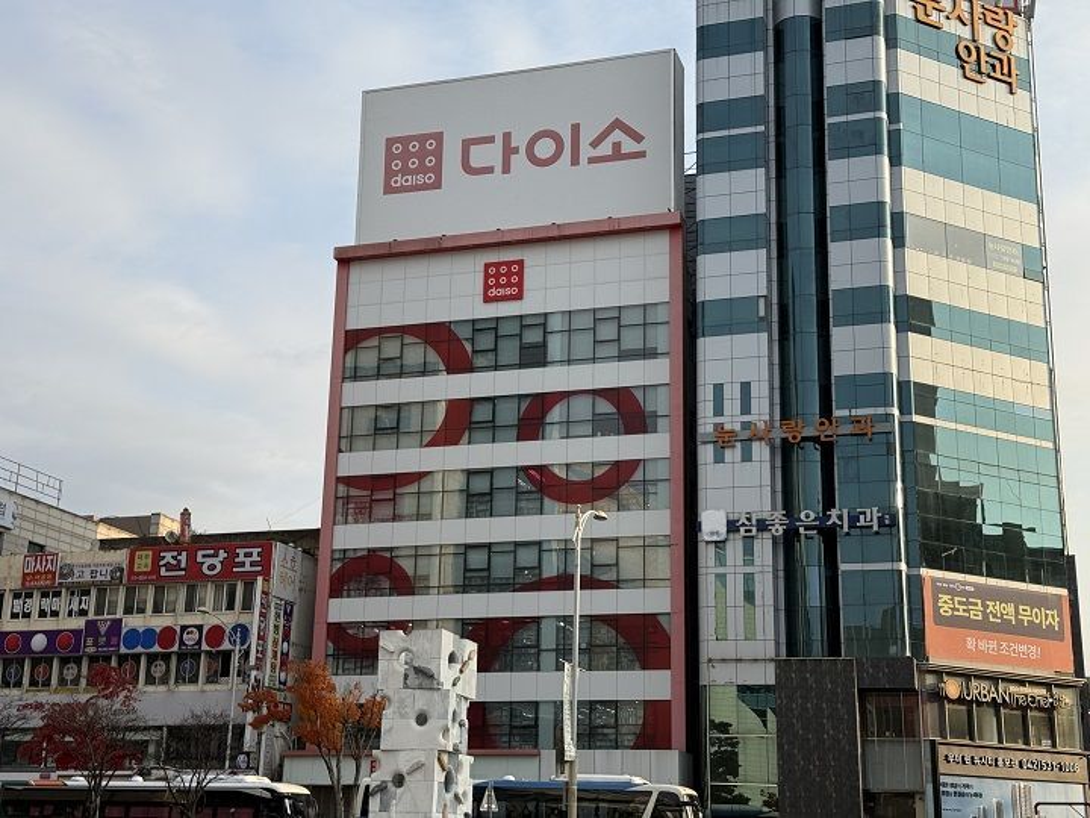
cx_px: 545
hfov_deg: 39.7
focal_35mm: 48
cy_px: 409
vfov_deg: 30.3
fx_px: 1511
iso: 64
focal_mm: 6.76
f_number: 1.78
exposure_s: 1/2088
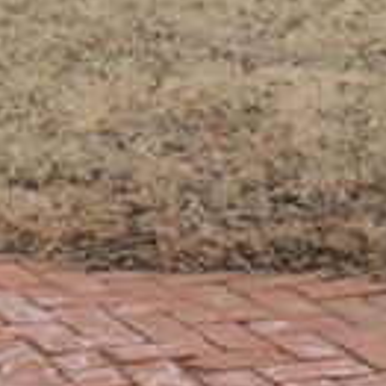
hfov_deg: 7.7
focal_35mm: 219
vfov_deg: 7.6
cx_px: -386
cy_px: -418
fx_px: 2763
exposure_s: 1/400
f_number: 18
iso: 800
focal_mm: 22
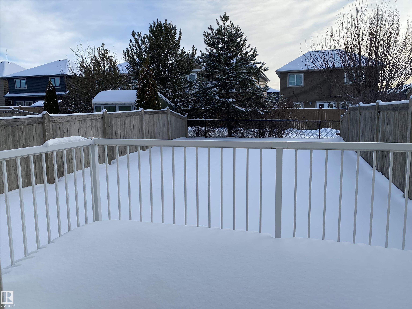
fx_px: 309
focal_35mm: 26
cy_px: 154
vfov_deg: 53.1
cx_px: 206
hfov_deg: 67.3
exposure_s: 1/1504
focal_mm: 4.25
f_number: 1.8
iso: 32
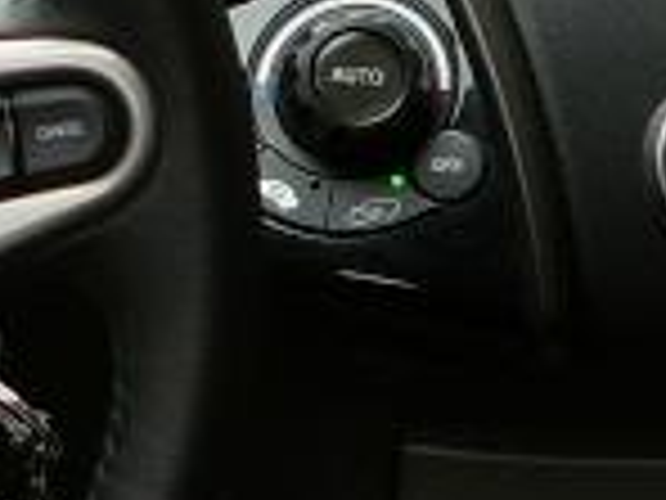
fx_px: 2905
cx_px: -436
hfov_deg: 12.2
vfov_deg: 9.7
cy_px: -14
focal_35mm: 151
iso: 80
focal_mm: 5.2
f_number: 2.8
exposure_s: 1/60
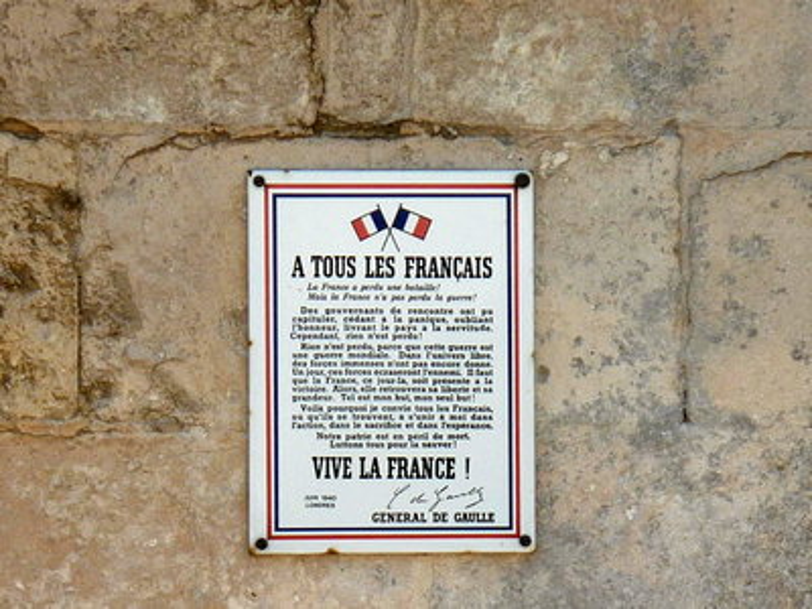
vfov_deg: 12.0
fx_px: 2909
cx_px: 406
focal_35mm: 124
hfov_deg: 15.9
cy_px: 304
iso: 80
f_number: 5.9
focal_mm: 22
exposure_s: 1/160
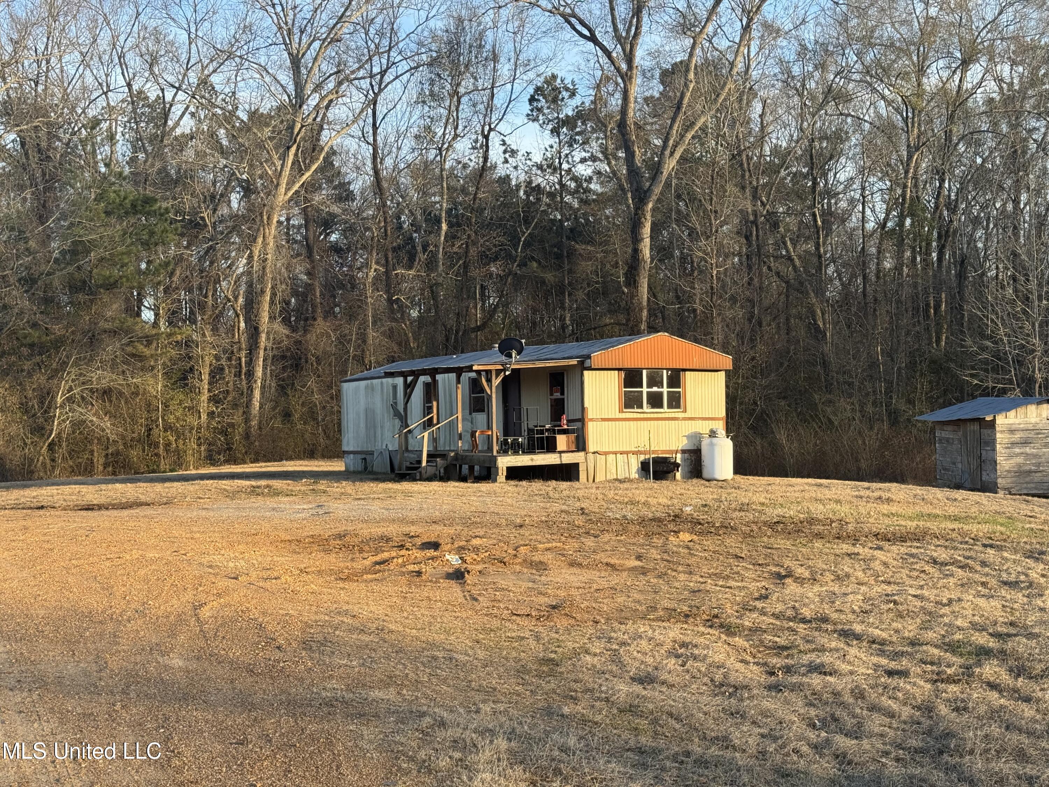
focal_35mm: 48
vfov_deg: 30.3
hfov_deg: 39.7
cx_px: 524
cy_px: 394
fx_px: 1455
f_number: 1.78
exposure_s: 1/645
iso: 64
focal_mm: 6.76
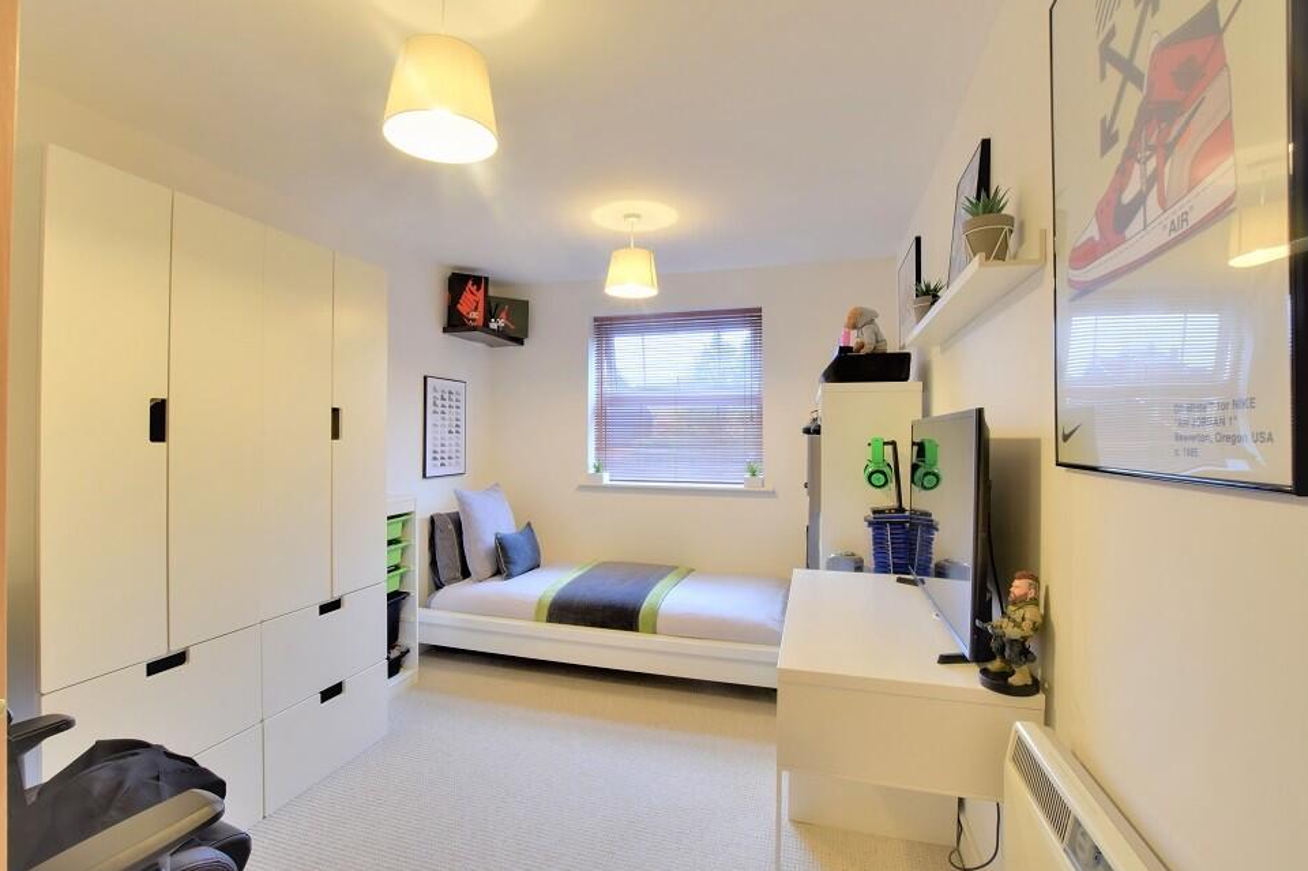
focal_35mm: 16
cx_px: 624
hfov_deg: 96.7
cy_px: 432
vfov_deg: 73.7
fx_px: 581
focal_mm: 10
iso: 100
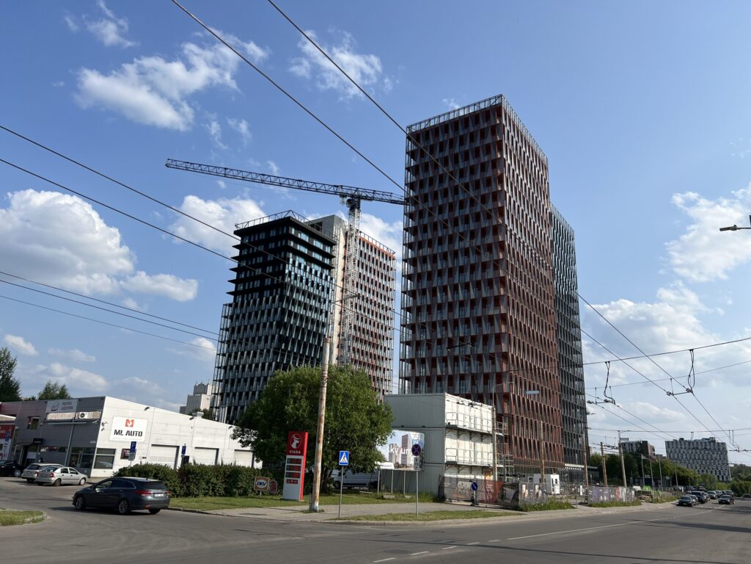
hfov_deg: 67.3
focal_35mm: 26
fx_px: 564
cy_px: 282
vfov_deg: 53.1
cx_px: 376
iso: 50
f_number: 1.5
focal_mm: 5.7
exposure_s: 1/5076
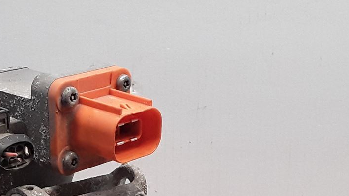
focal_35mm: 88
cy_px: 334
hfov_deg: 24.1
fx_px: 814
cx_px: 127
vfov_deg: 12.7
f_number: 1.9
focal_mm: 2.91
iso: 80
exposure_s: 1/100
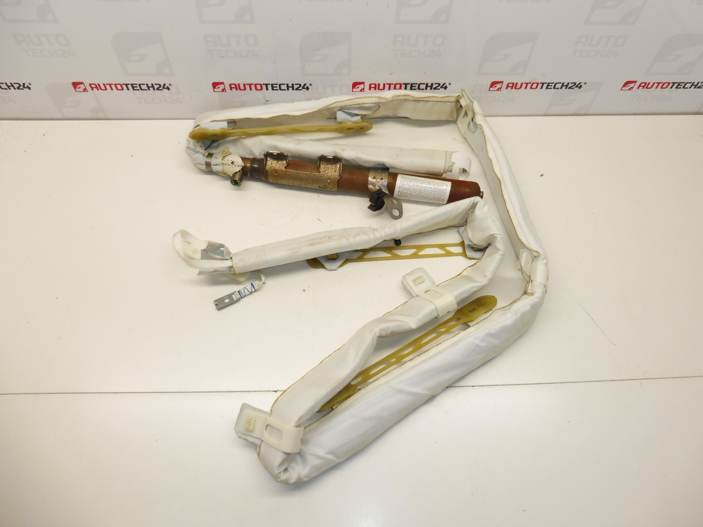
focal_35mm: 24
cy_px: 264
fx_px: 487
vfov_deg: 56.8
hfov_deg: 71.6
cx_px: 352
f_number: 3.5
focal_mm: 4.3
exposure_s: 1/125
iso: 200
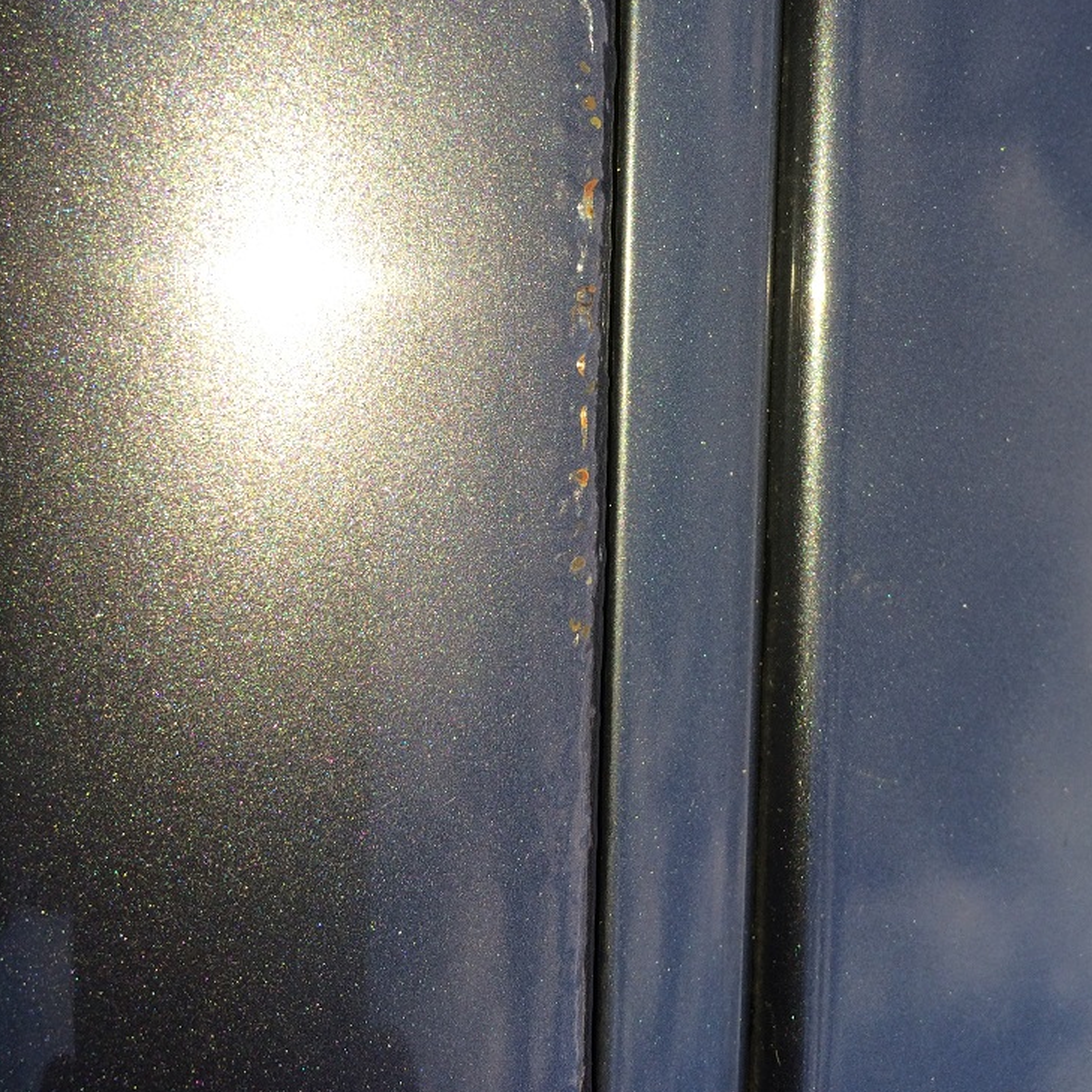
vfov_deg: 45.2
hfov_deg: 46.0
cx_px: 569
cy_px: 346
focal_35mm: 36
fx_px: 1285
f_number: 2.2
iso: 32
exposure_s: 1/203
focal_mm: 4.15
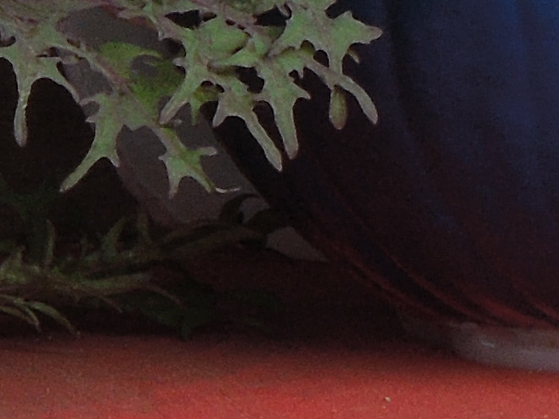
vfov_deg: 1.4
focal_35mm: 1057
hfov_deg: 1.9
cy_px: -673
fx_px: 17075
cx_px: 1140
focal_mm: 27.2
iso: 100
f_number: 4.9
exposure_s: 1/250
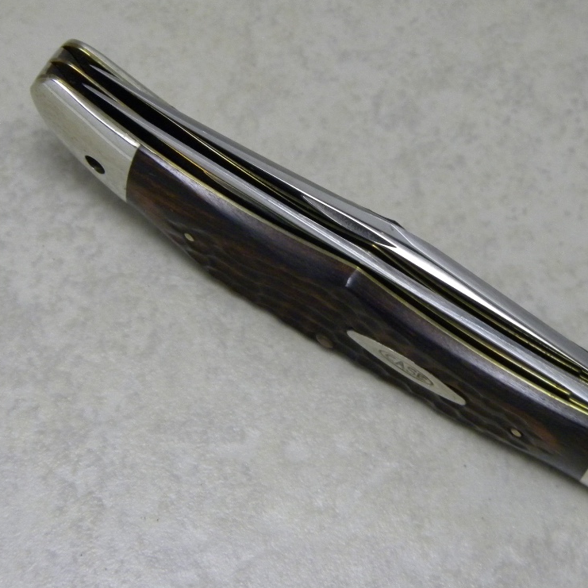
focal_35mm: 99
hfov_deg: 17.5
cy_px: 294
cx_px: 388
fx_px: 1903
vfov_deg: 17.6
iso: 400
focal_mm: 15.1
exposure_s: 1/34.3
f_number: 4.5
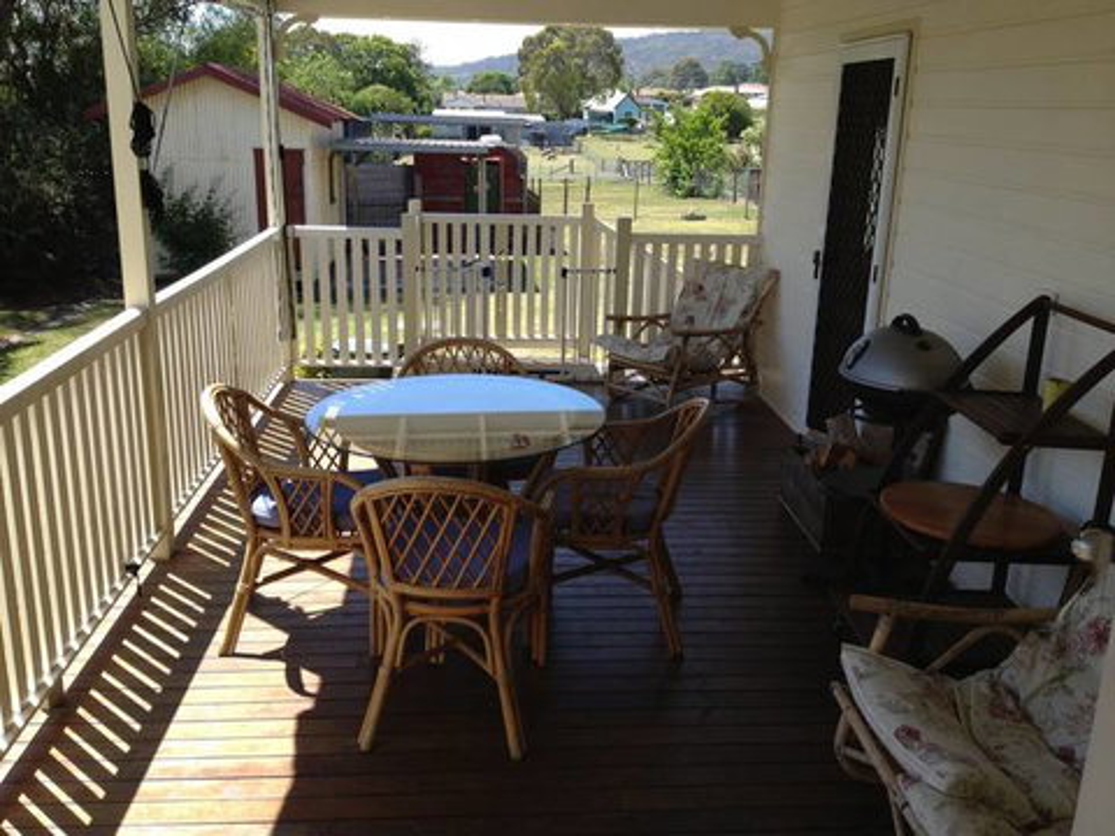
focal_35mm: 35
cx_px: 558
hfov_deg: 52.6
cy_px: 418
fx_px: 1127
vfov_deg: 40.7
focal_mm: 4.28
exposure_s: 1/620
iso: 50
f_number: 2.4
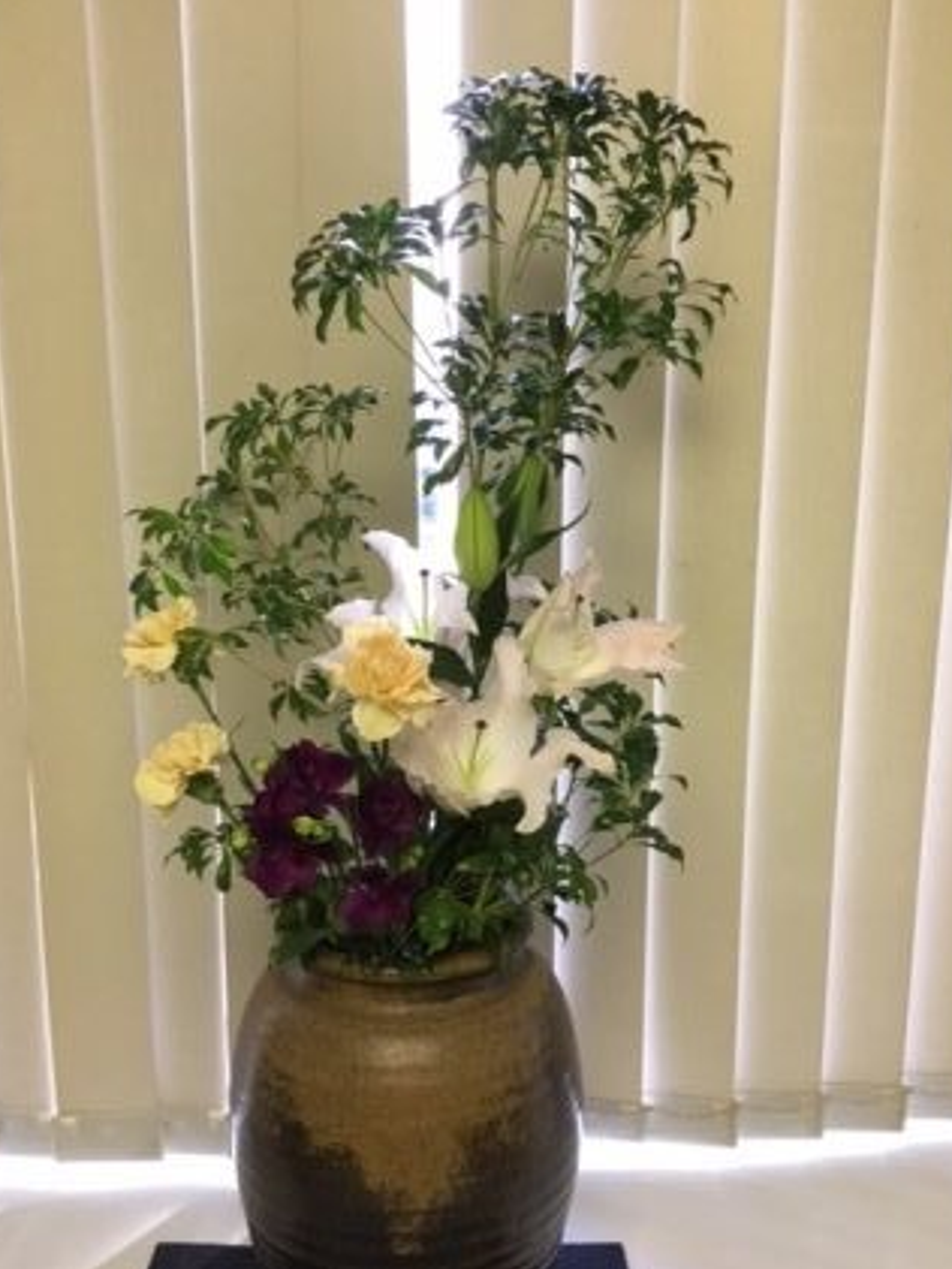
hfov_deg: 43.0
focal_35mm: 33
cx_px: 485
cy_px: 663
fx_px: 1209
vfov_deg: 55.3
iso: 125
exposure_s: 1/30
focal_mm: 3.3
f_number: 2.4
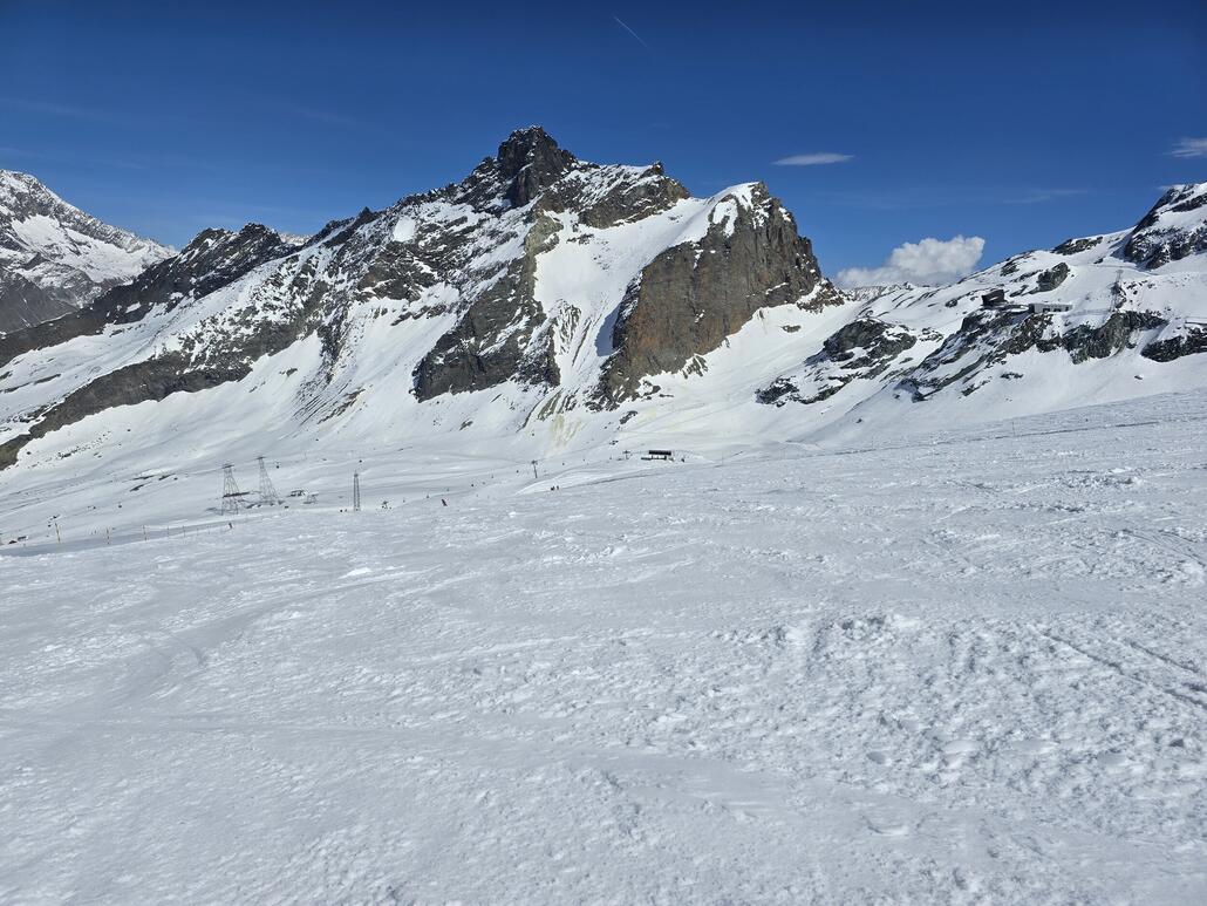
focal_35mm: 23
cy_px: 453
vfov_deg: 58.9
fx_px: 802
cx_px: 604
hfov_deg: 73.9
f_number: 1.7
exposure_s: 1/2953
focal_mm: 6.3
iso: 12
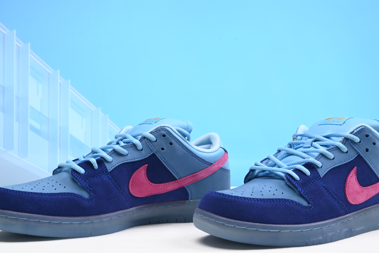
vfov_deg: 26.0
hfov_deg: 38.2
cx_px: 201
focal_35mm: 52
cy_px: 120
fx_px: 547
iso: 100
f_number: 16
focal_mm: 38
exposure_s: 1/2
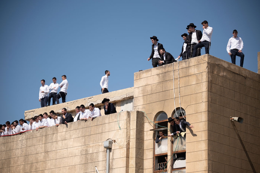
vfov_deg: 12.4
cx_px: 130
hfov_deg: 18.6
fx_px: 794
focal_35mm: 110
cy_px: 86
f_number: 2.8
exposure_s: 1/5000
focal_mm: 110
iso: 160
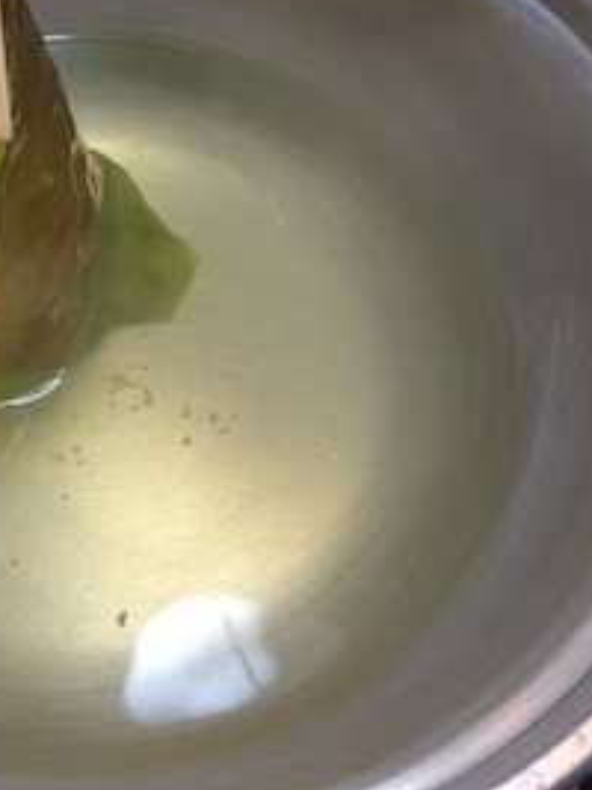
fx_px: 1232
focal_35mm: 54
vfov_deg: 35.1
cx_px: 112
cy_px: 249
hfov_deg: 26.5
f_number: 2.2
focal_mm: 4.12
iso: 50
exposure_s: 1/30
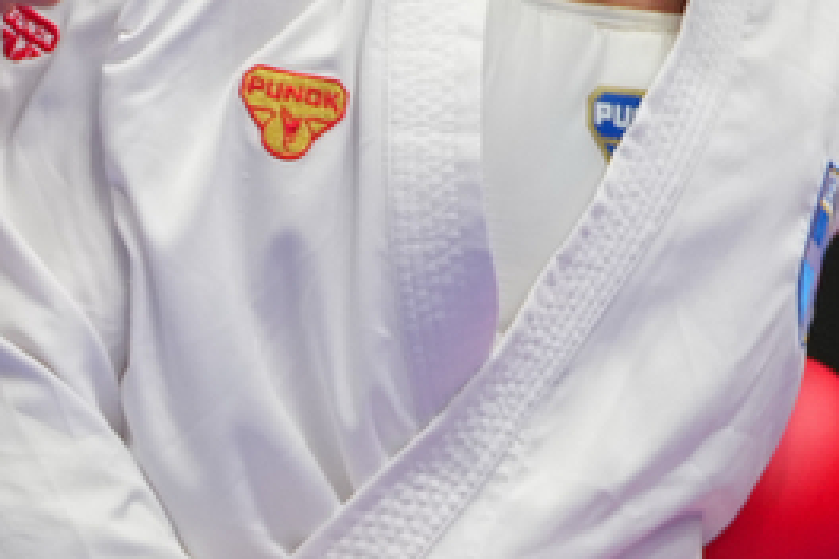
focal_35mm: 1213
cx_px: -1351
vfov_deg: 1.1
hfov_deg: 1.7
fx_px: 28267
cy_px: 464
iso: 500
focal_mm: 200
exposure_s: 1/1000
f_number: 2.8
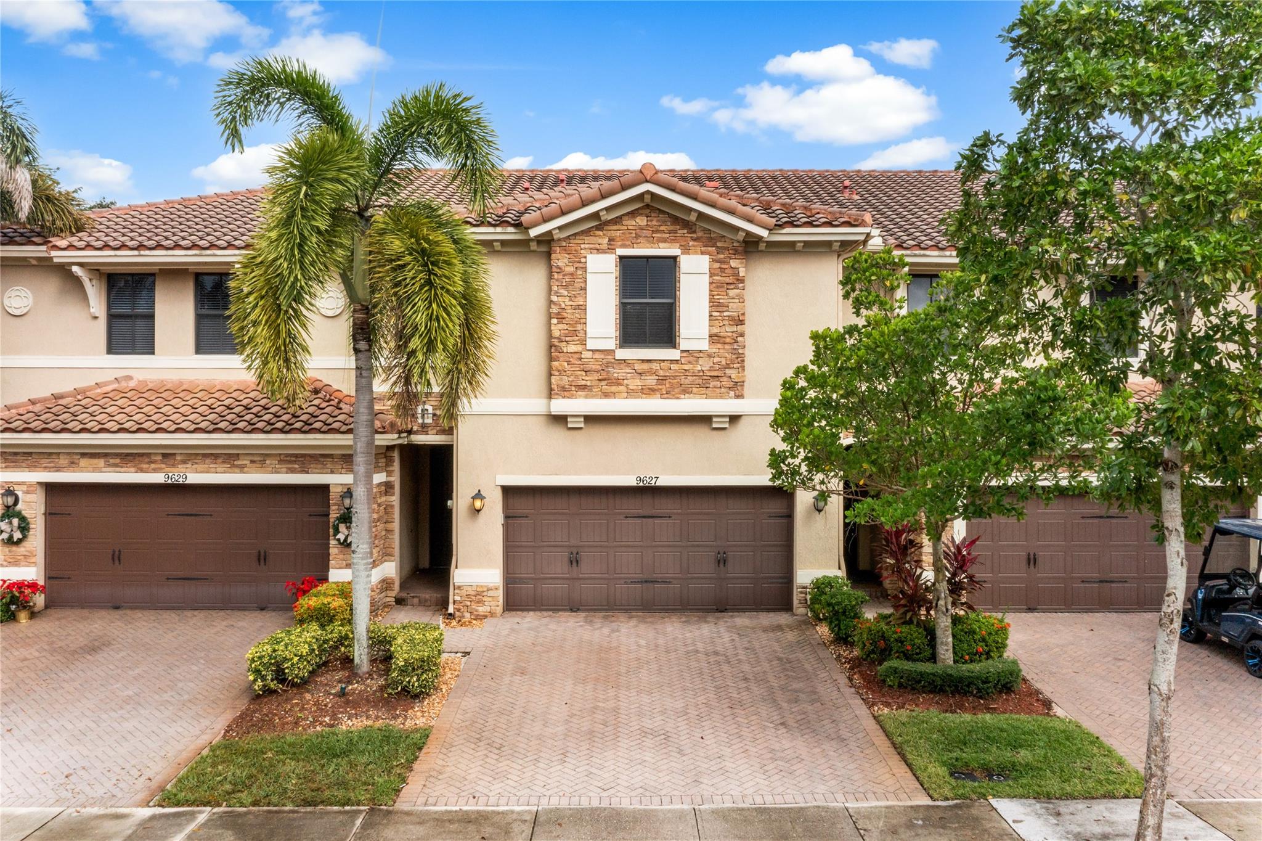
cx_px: 631
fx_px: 981
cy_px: 420
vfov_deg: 46.4
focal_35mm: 28
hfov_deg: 65.5
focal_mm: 10.26
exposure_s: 1/200
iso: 200
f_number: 10
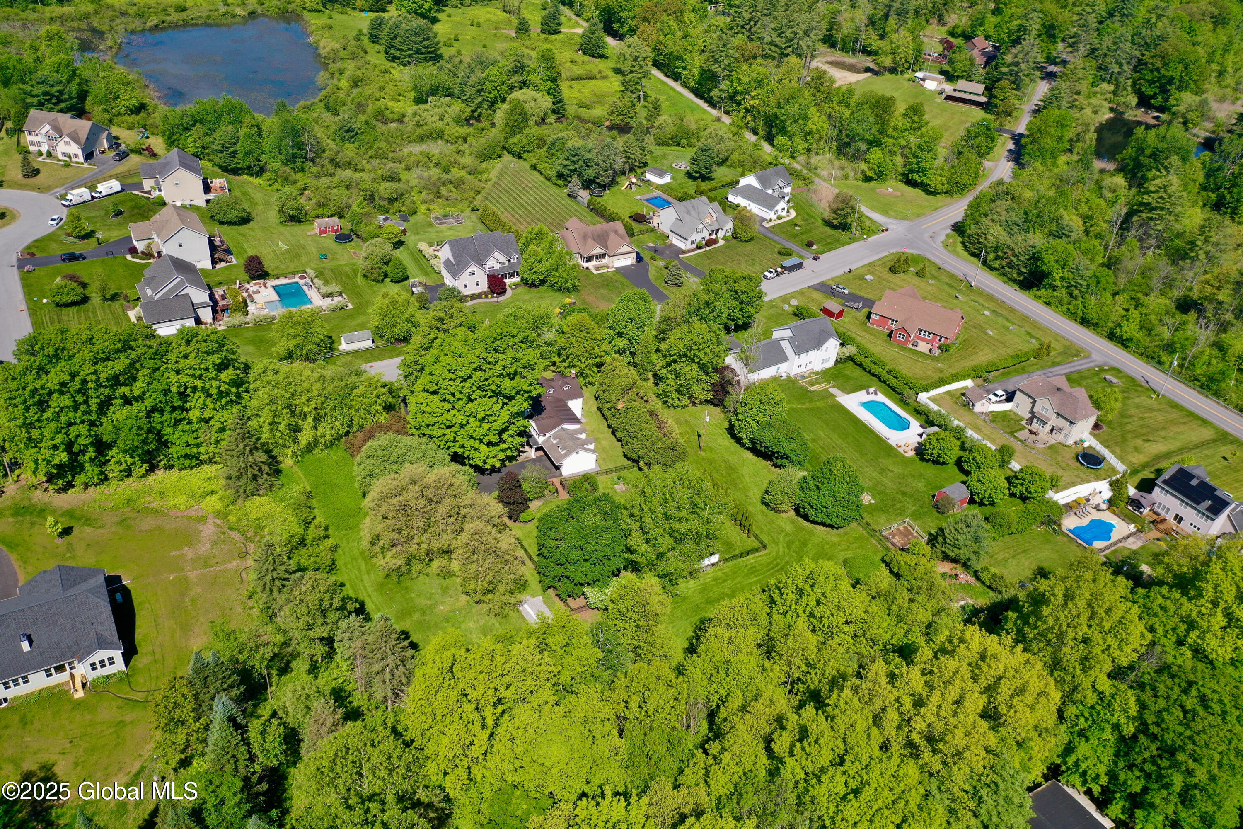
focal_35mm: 28
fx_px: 967
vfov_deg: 46.4
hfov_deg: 65.5
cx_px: 622
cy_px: 414
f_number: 3.5
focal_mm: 10.26
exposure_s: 1/60
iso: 100
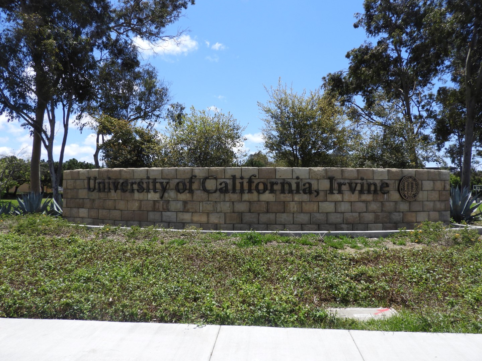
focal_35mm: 24
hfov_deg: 71.6
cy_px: 180
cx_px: 241
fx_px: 334
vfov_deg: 56.8
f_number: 3.3
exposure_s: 1/1250
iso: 100
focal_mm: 4.3
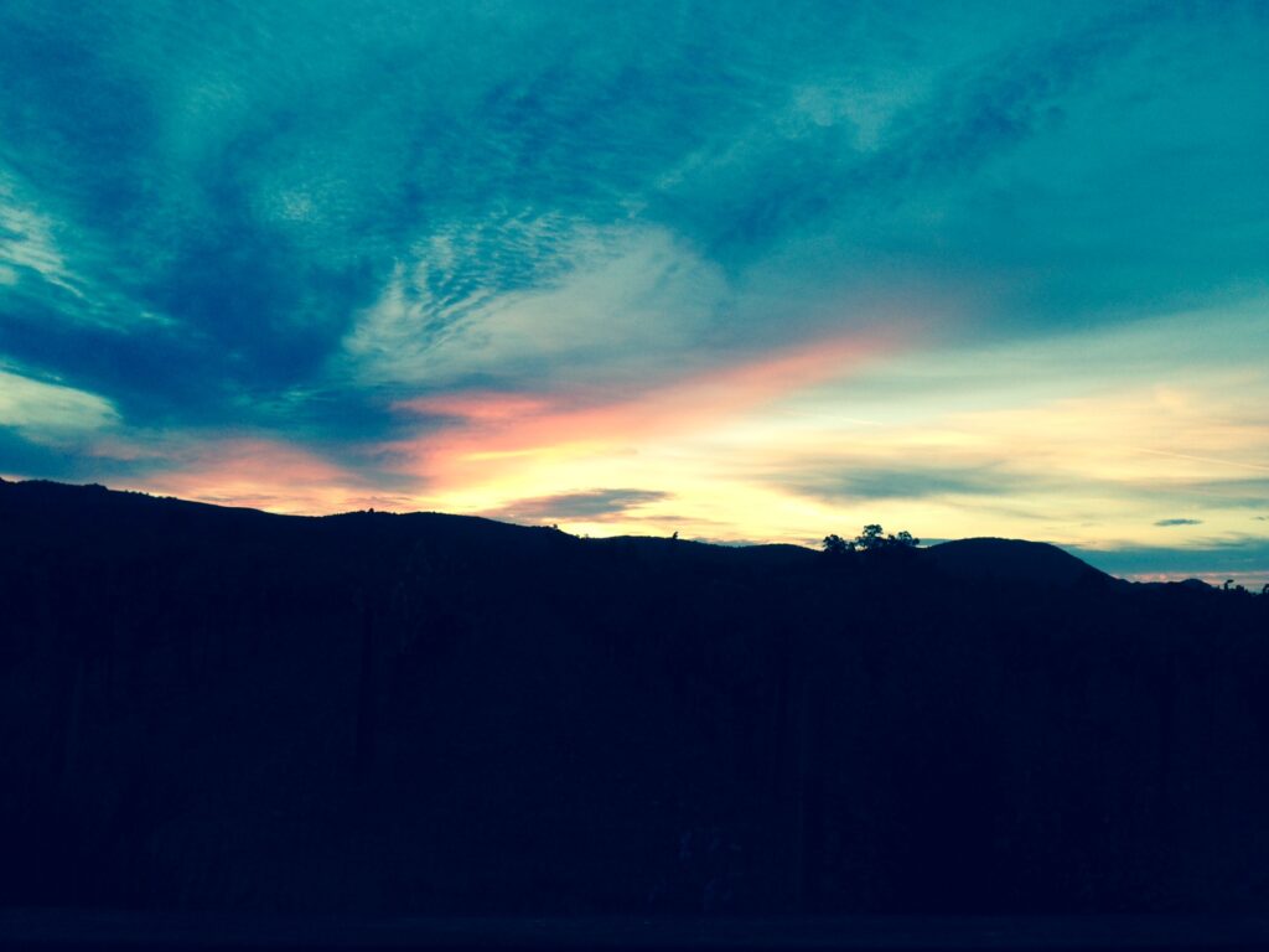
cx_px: 634
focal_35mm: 33
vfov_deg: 42.9
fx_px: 1210
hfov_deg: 55.4
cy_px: 476
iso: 80
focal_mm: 4.12
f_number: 2.4
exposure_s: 1/120
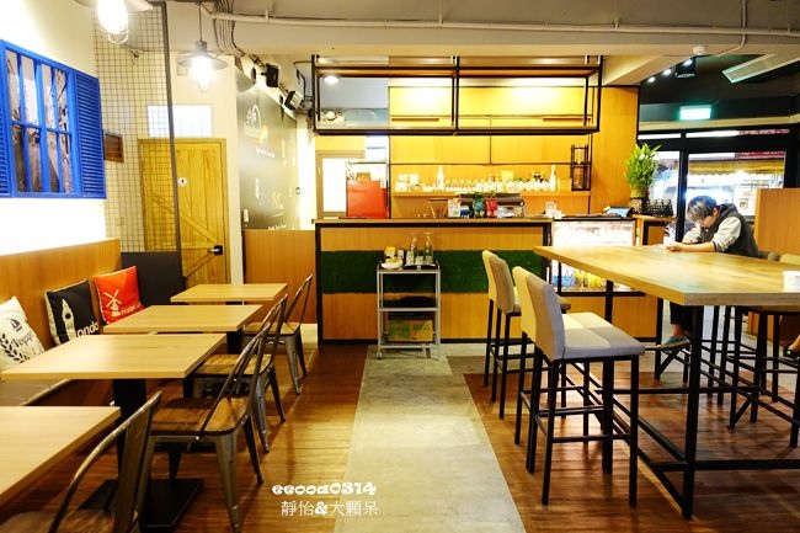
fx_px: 533
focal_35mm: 24
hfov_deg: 73.8
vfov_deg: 53.1
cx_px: 400
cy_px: 266
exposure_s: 1/30
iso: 800
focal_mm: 8.8
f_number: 1.8
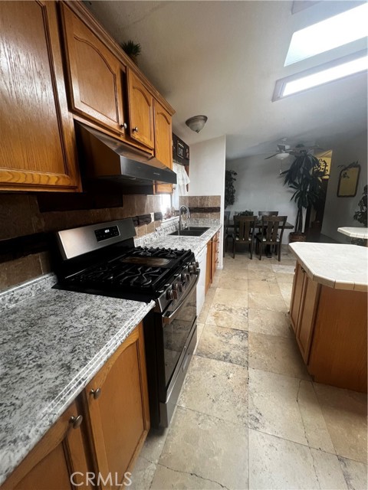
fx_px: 184
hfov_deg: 89.9
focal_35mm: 13
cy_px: 245
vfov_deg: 106.2
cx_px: 184
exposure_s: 1/60
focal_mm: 1.57
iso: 160
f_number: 1.8
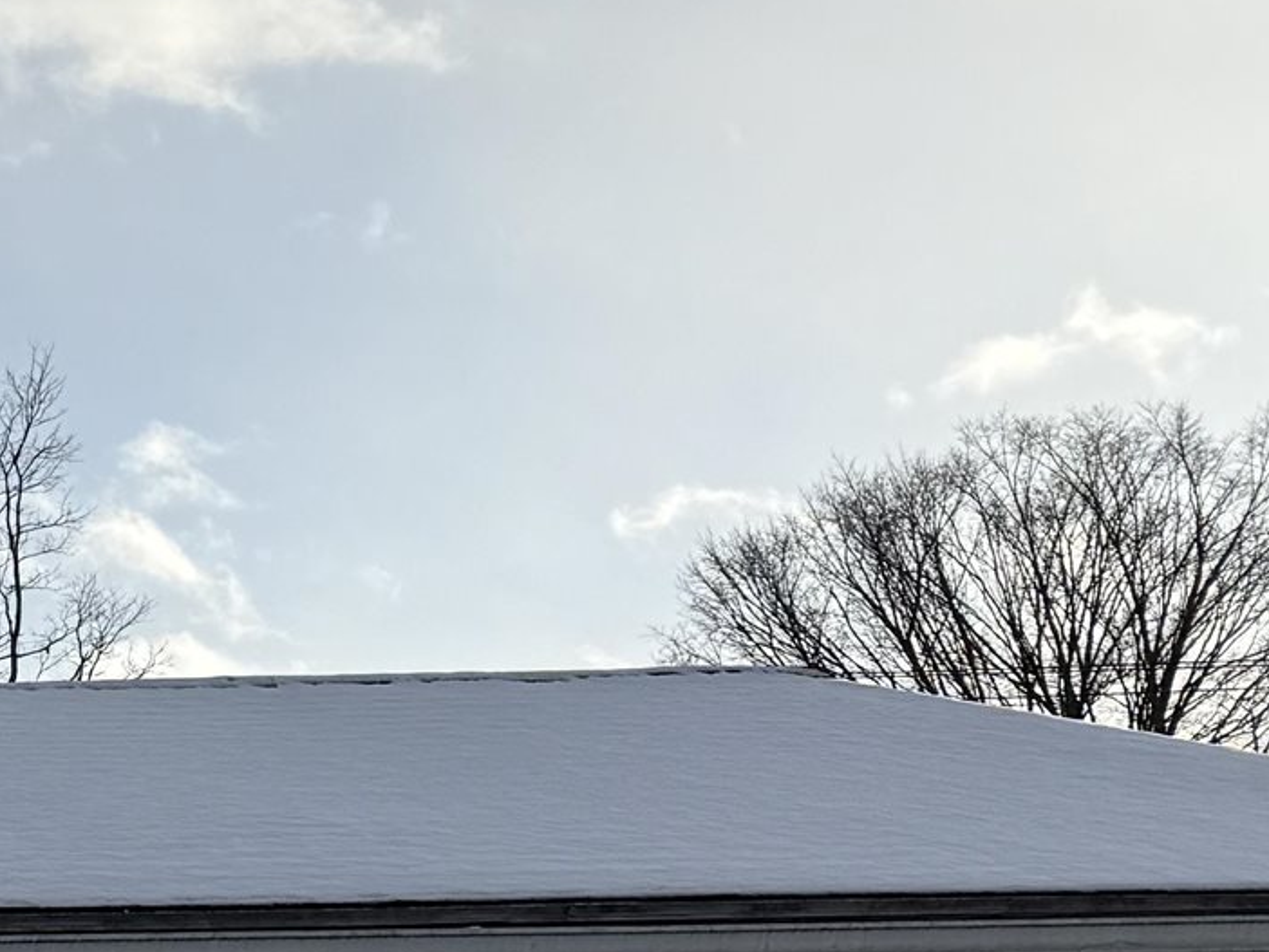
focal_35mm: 105
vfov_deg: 13.9
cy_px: 905
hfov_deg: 14.8
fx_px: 3851
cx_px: -1377
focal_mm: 6.76
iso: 80
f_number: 1.78
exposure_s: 1/6173
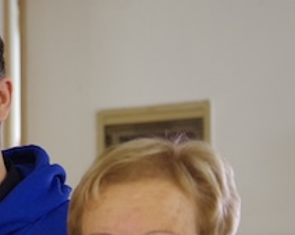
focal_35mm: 142
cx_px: -168
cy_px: 289
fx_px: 1238
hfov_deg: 12.8
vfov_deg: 10.6
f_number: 2.8
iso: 3200
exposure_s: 1/60
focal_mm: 40
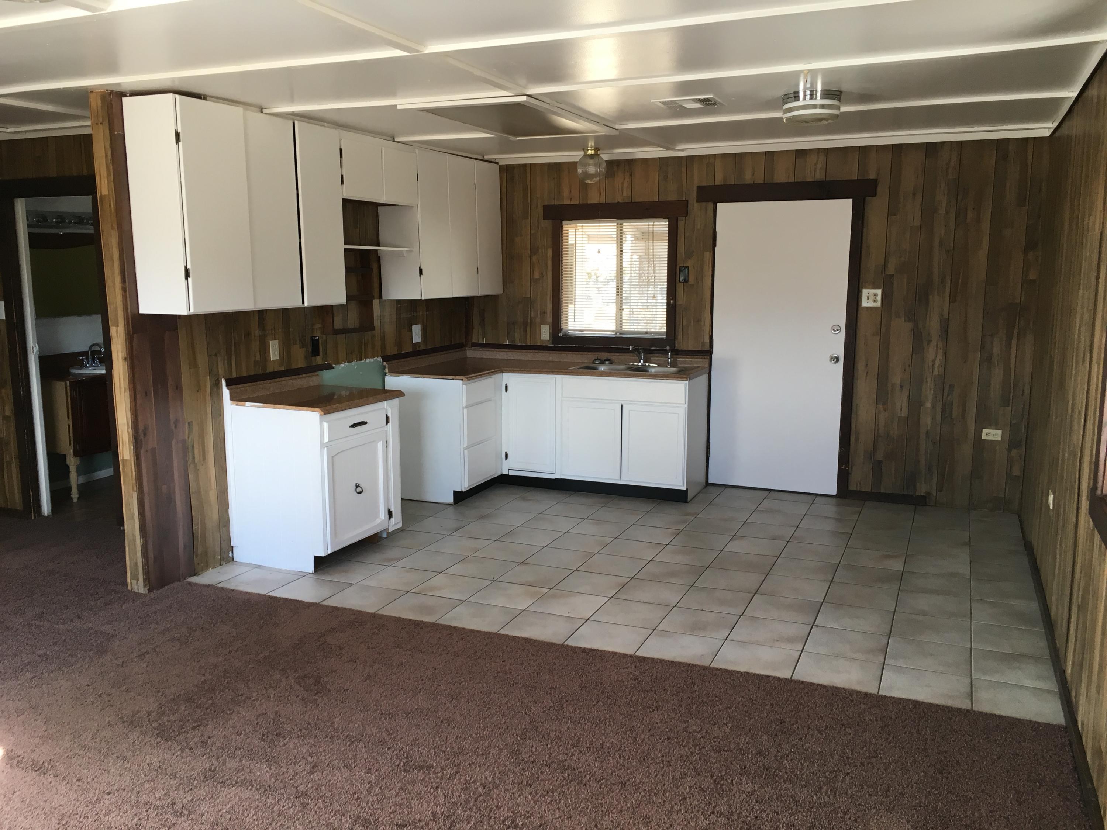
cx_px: 554
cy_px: 415
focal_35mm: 29
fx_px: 927
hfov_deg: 61.7
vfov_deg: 48.2
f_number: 2.2
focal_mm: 4.15
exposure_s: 1/40
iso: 32
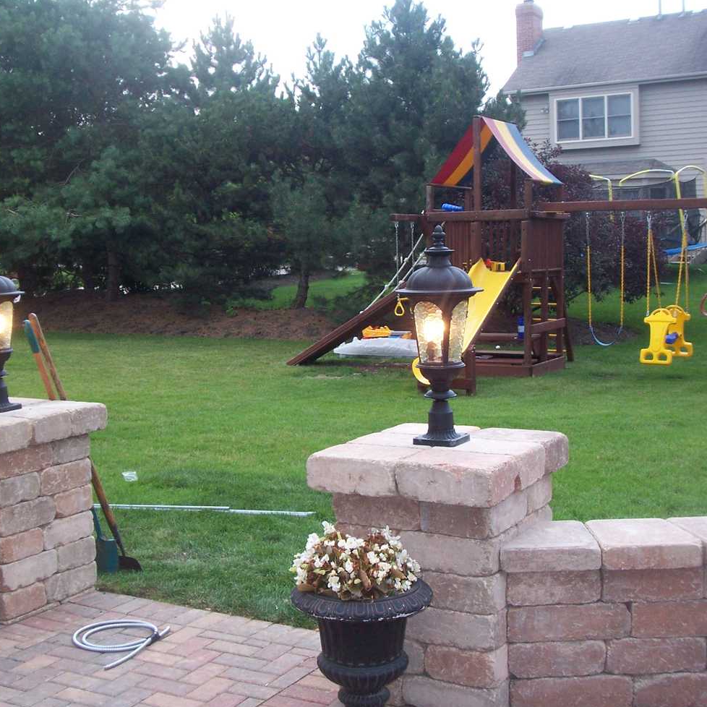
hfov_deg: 35.9
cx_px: 287
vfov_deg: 36.1
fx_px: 1086
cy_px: 359
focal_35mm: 47
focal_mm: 6.4
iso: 125
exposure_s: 1/60
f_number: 3.9
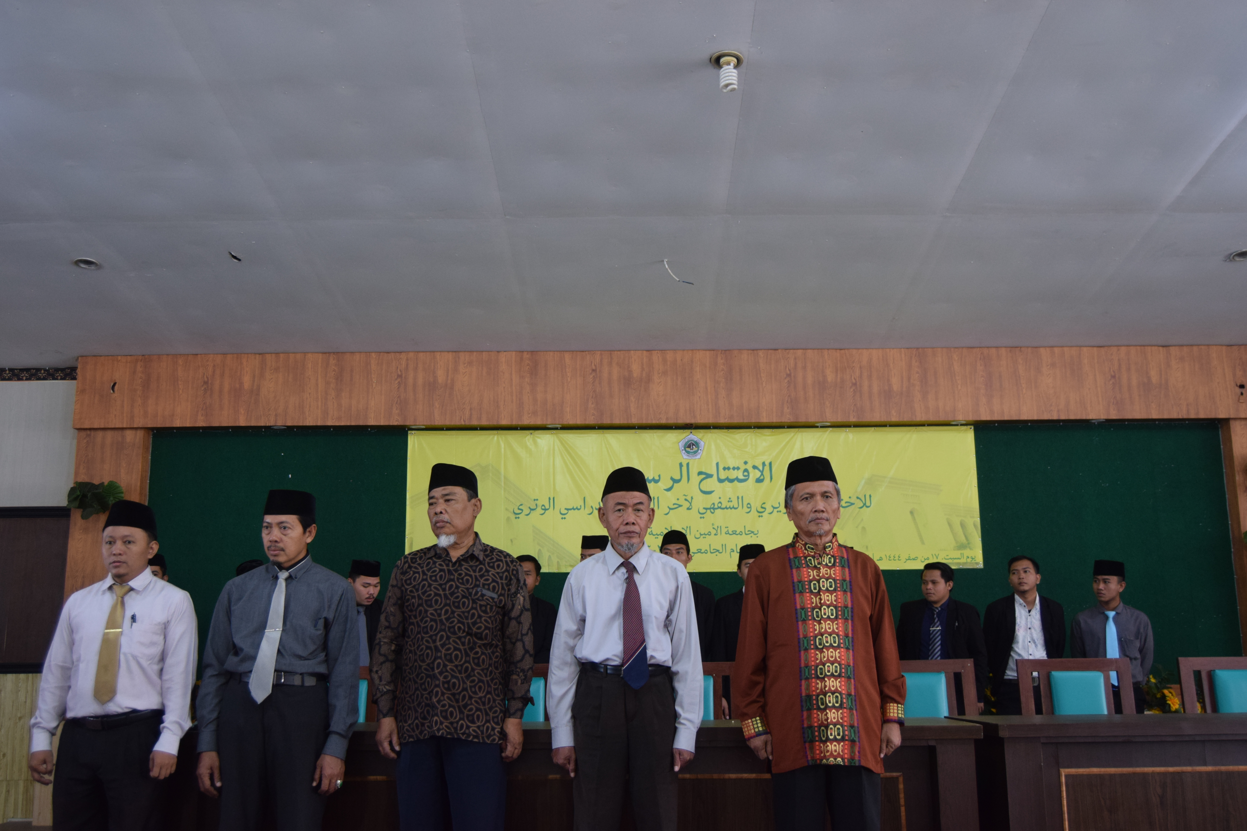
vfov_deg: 38.4
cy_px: 416
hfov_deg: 55.1
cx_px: 624
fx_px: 1195
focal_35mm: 34
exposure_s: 1/60
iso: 1000
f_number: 3.8
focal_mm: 23
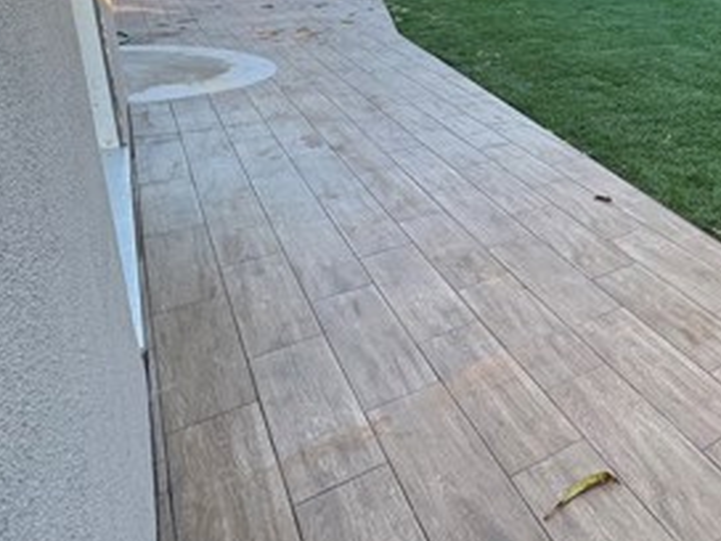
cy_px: 72
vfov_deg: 40.3
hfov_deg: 49.0
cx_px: 657
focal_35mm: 33
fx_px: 687
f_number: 2.2
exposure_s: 1/99
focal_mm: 2.22
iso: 50
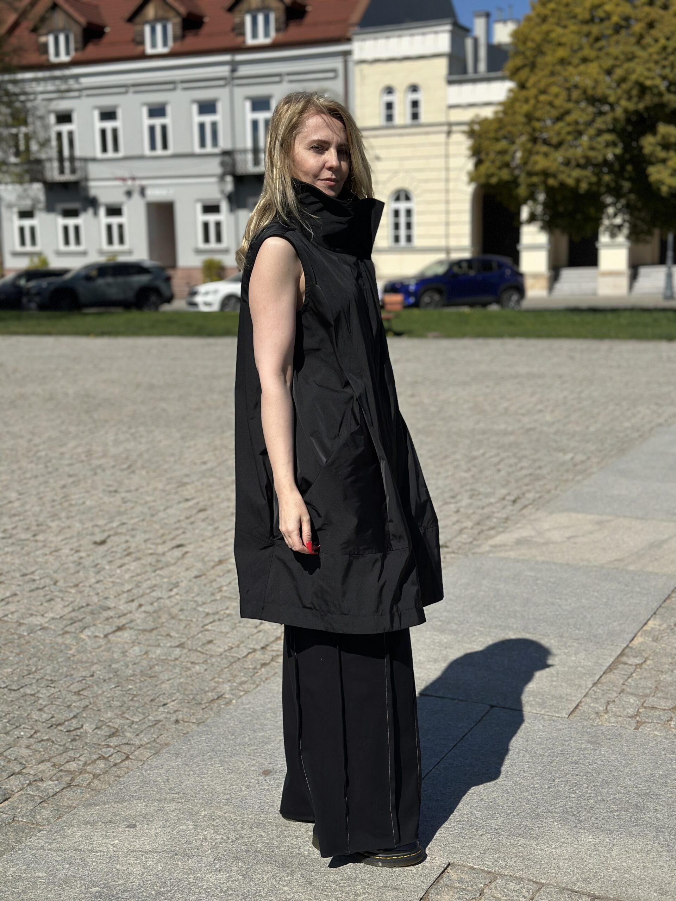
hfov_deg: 30.3
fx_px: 1250
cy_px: 450
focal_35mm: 48
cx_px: 338
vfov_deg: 39.7
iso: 100
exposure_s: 1/13699
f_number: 1.78
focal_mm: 6.86
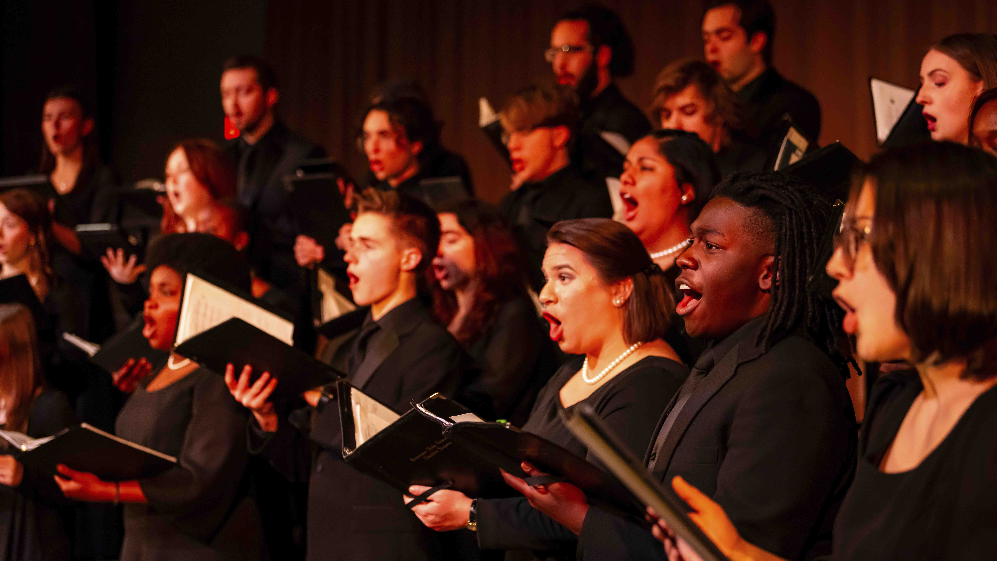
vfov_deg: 19.1
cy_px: 323
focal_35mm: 63
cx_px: 498
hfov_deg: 33.3
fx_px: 1665
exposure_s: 1/200
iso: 800
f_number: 4.5
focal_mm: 60
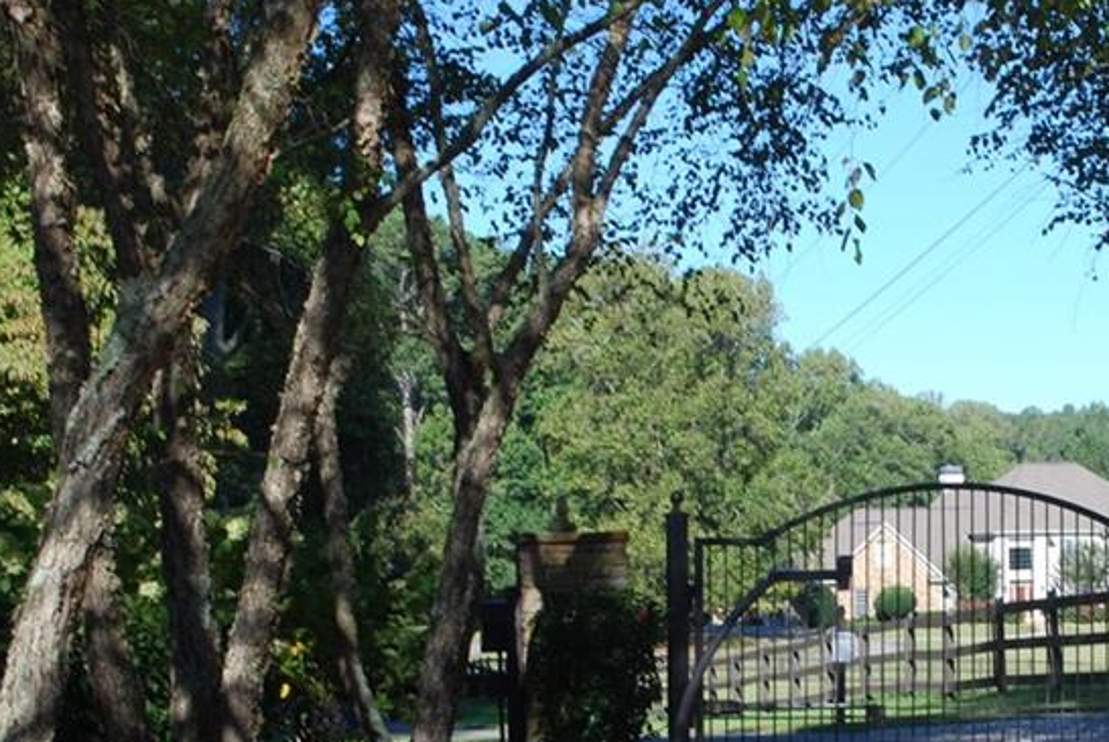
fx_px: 2775
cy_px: 524
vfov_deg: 15.2
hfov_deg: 22.2
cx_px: 963
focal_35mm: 90
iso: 200
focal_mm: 32
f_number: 9
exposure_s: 1/160
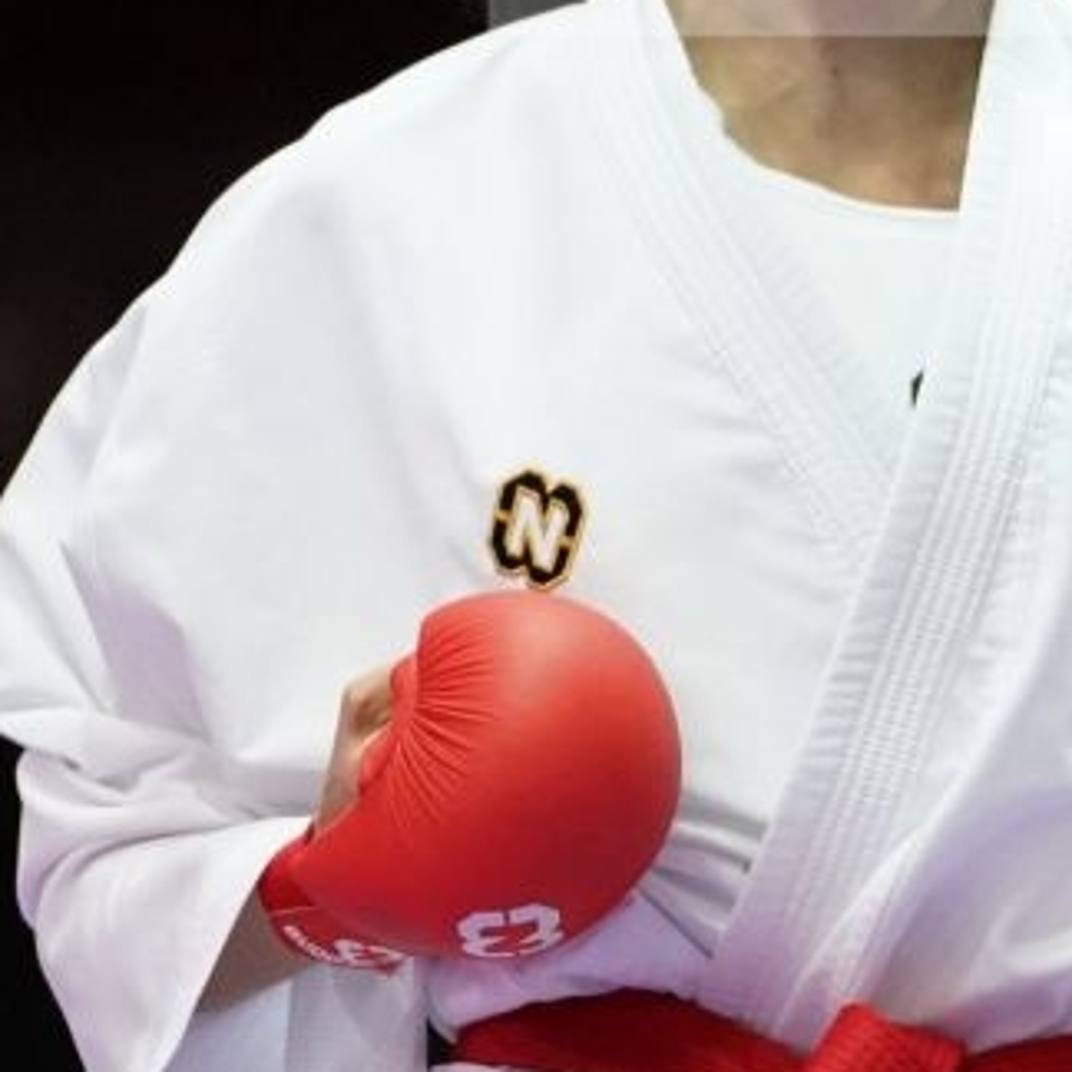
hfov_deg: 1.9
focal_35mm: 943
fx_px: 33040
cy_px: 907
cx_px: 797
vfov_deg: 1.9
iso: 4000
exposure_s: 1/1000
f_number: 2.8
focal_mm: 200
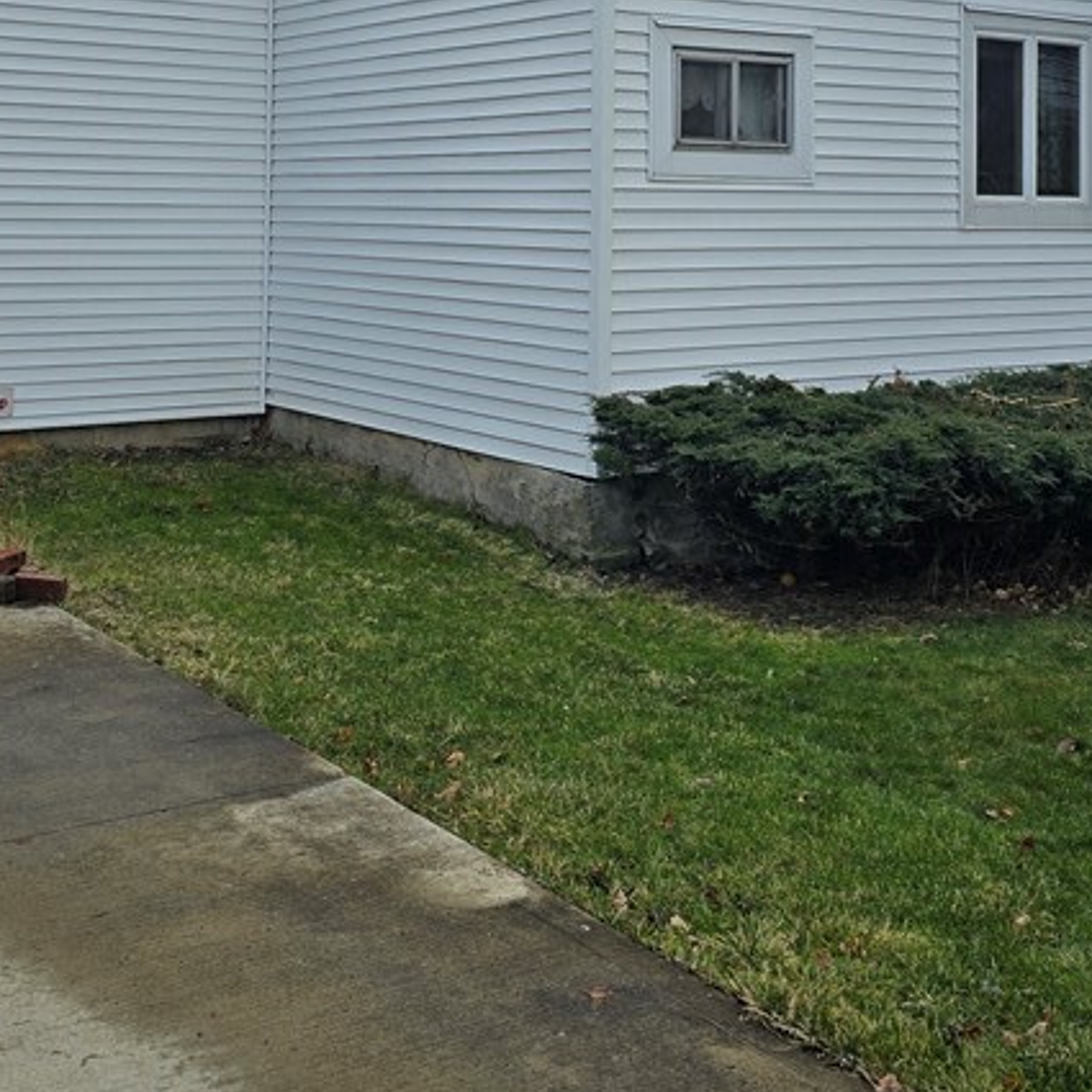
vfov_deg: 32.9
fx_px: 1749
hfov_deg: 34.7
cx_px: 550
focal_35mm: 49
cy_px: 110
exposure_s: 1/1619
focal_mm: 6.3
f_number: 1.7
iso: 12
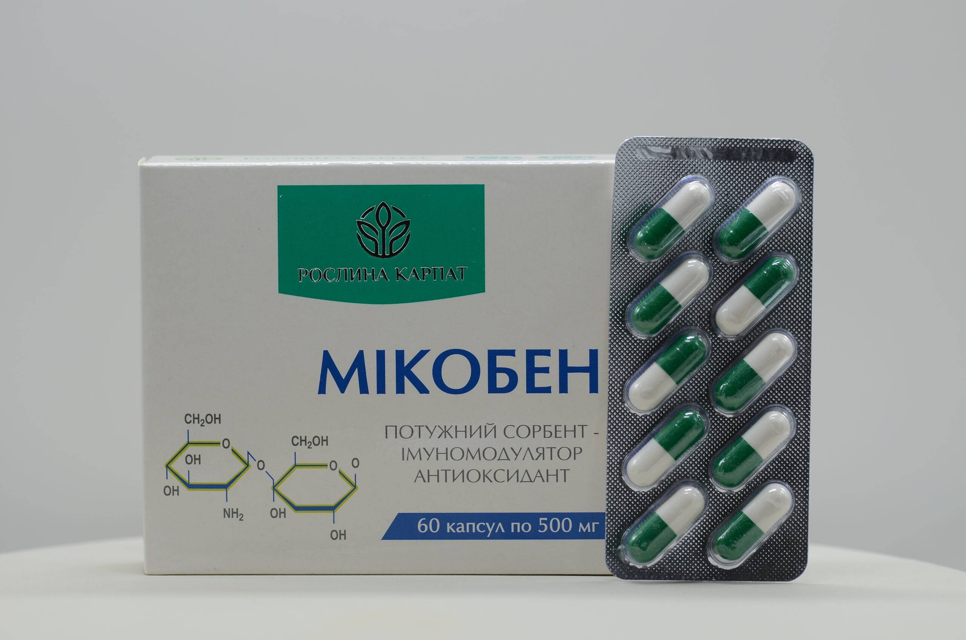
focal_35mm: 158
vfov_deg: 8.7
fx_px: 4218
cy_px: 320
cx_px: 483
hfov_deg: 13.1
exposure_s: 1/160
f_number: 5.6
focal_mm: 105
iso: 100
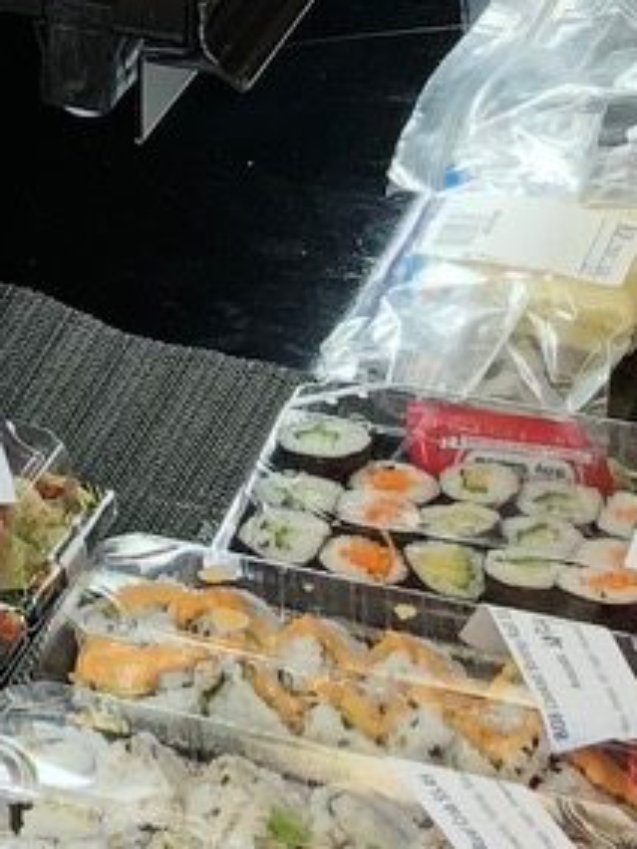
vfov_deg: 9.4
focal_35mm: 199
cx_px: -595
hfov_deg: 7.2
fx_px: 4883
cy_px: -700
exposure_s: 1/120
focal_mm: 3.99
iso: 50
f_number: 1.8
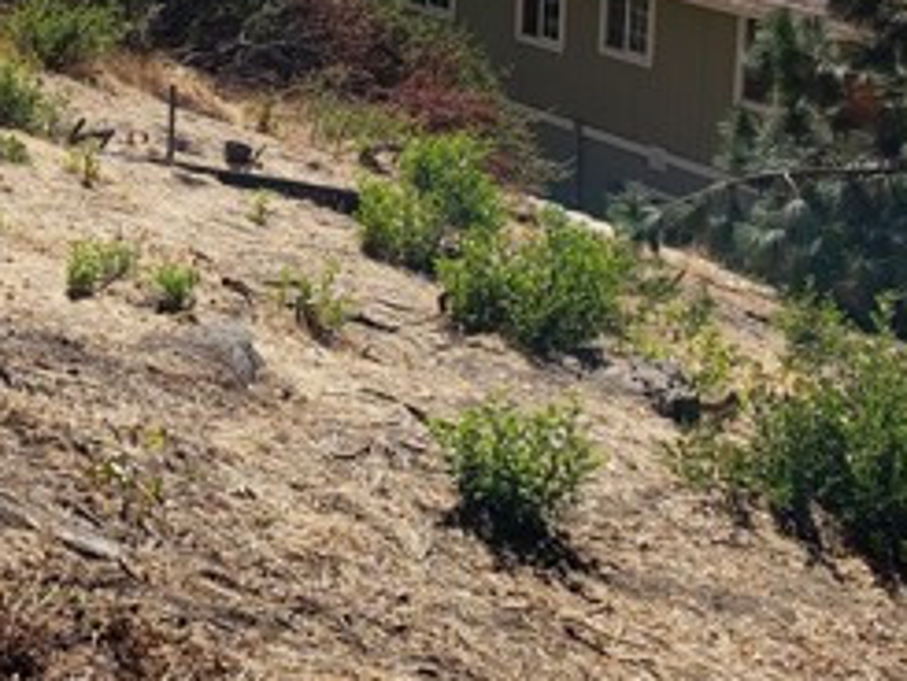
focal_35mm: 68
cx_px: -133
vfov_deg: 21.1
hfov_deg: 26.0
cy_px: 63
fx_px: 1783
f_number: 2.4
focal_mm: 4.3
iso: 50
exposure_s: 1/1686
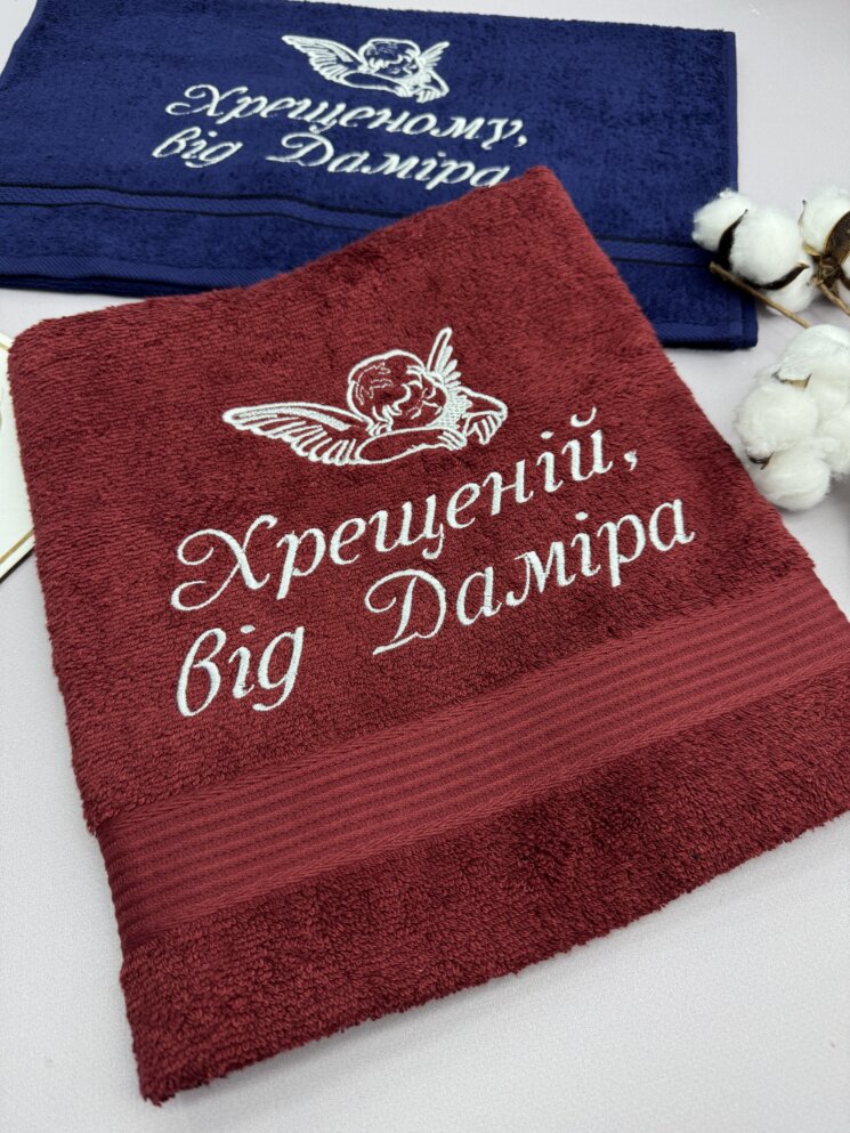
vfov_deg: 71.6
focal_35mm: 24
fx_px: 786
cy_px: 566
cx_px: 425
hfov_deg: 56.8
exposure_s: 1/276
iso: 64
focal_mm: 6.76
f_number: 1.78
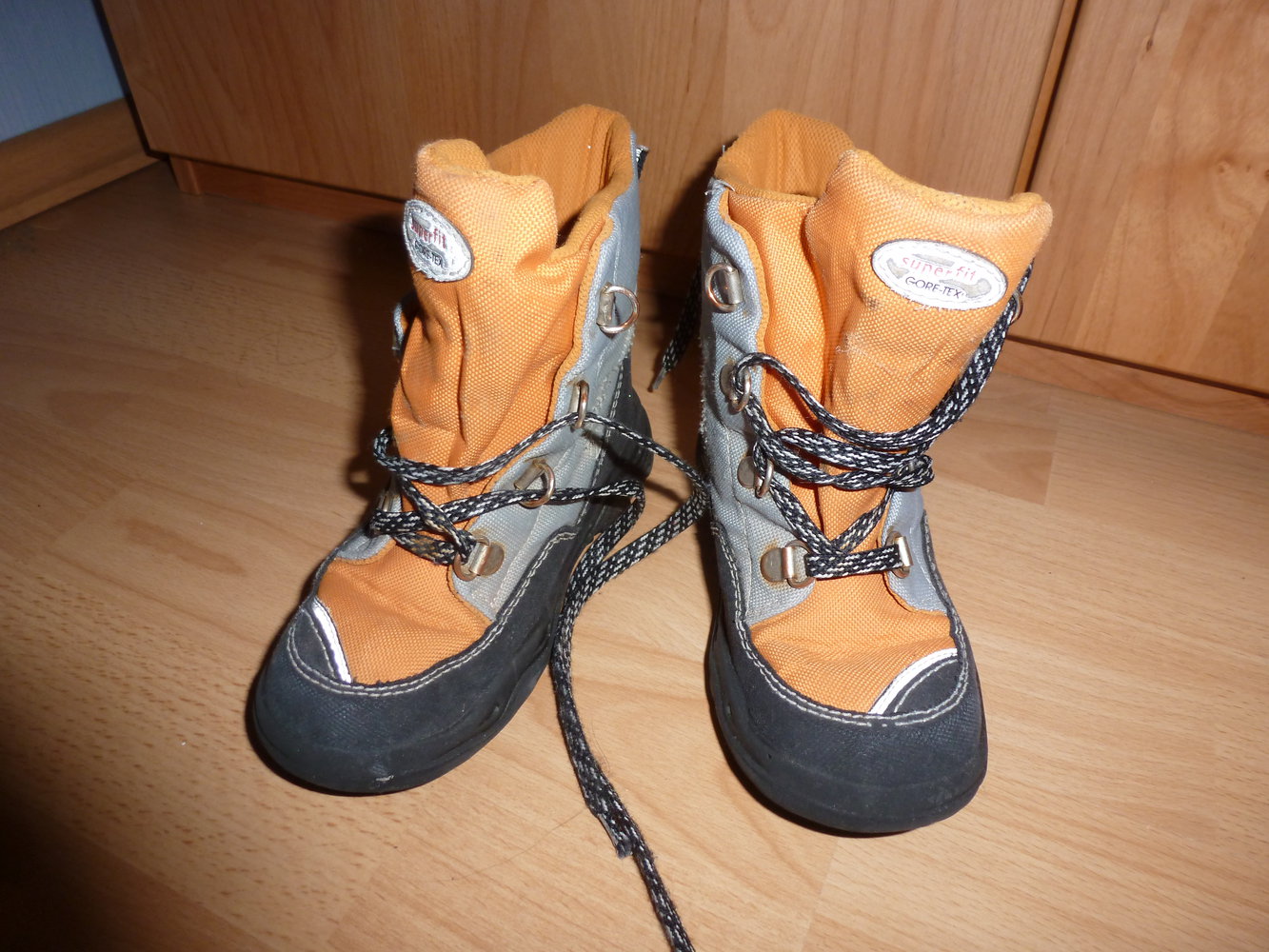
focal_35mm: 24
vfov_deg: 56.8
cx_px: 634
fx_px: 880
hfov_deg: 71.6
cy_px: 476
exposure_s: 1/8
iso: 125
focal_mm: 4.3
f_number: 3.3
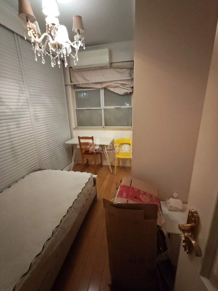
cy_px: 146
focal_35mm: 16
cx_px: 109
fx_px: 134
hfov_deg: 78.1
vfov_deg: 94.5
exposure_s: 1/25
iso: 1600
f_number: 2.2
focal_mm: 1.96
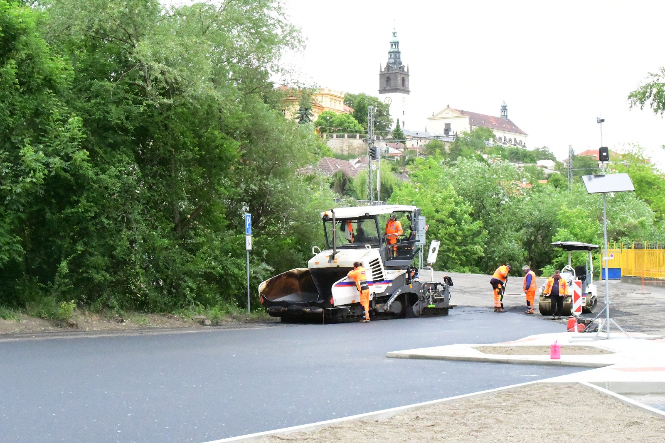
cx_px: 332
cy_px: 222
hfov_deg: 37.8
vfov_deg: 25.8
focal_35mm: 52
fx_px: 970
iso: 25600
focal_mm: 35
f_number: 16
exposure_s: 1/1600
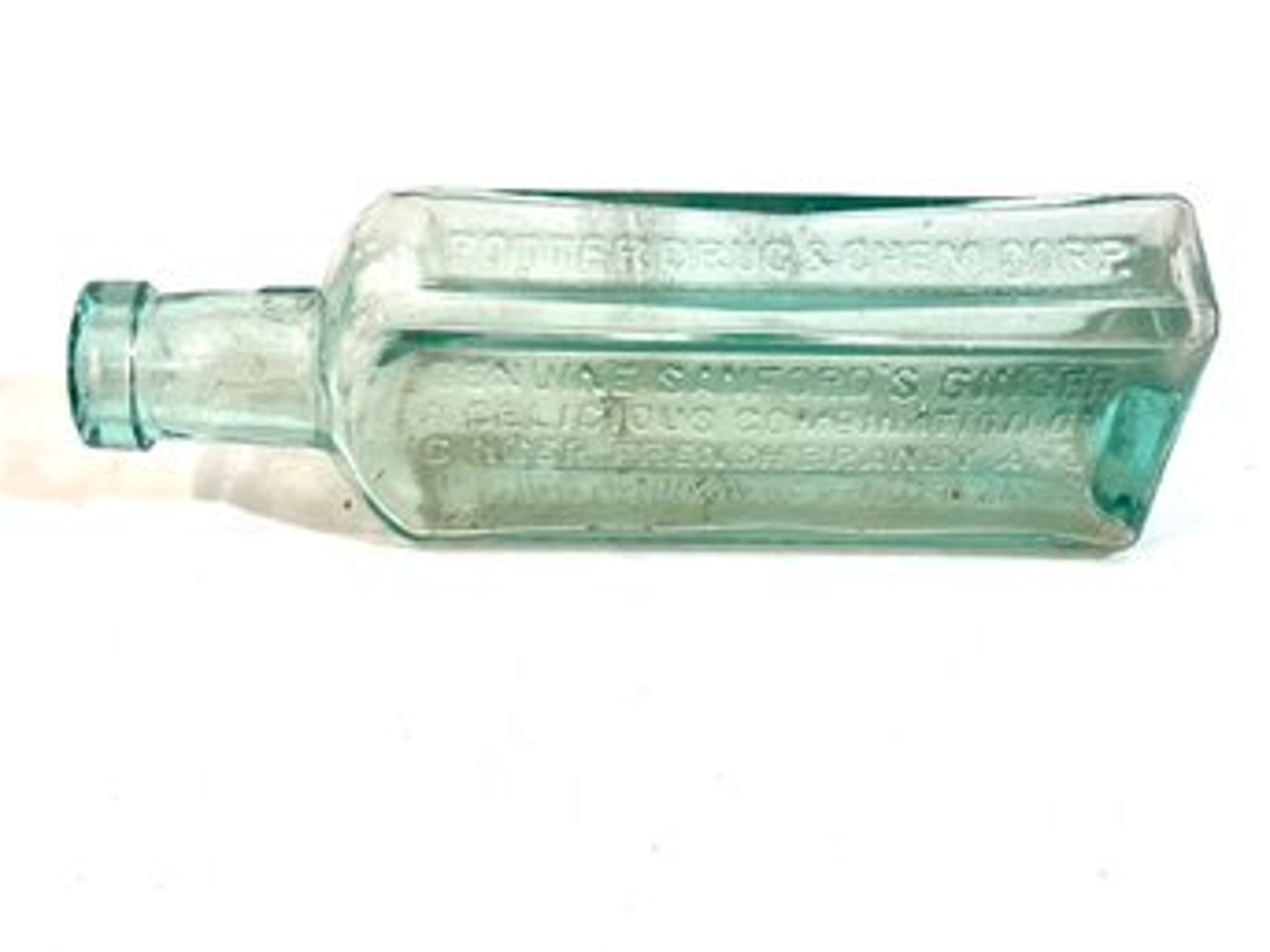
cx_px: 635
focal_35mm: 52
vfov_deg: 28.0
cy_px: 476
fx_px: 1907
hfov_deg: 36.8
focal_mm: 5.96
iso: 32
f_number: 1.6
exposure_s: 1/120
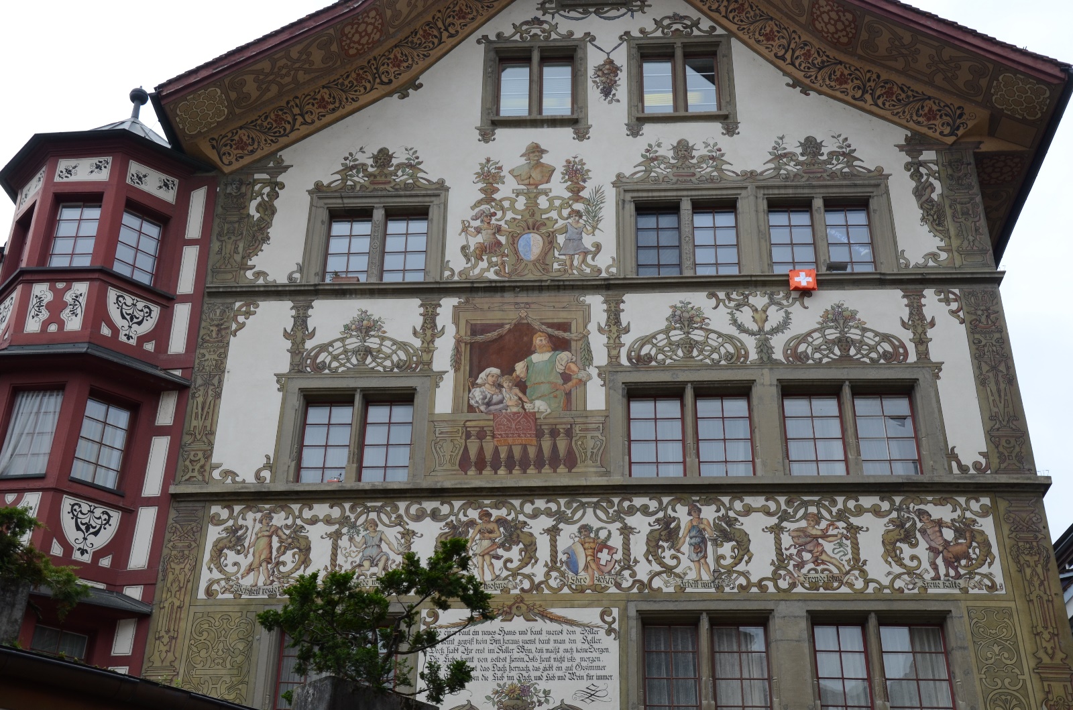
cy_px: 355
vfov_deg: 27.9
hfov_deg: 41.2
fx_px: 1427
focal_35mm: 48
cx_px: 536
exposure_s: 1/250
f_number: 8
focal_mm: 32
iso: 320
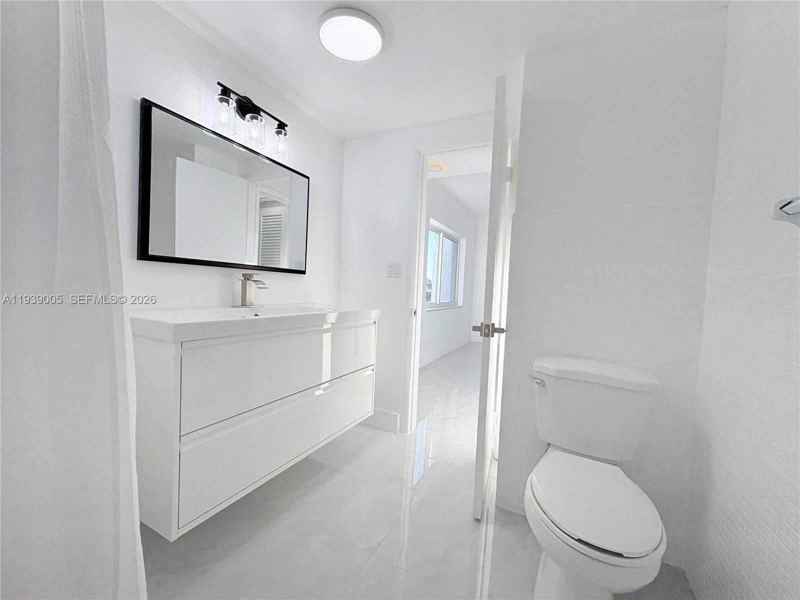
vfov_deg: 85.7
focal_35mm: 14
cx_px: 400
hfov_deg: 102.1
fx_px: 324
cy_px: 300
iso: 50
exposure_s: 1/316
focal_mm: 2.22
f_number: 2.2
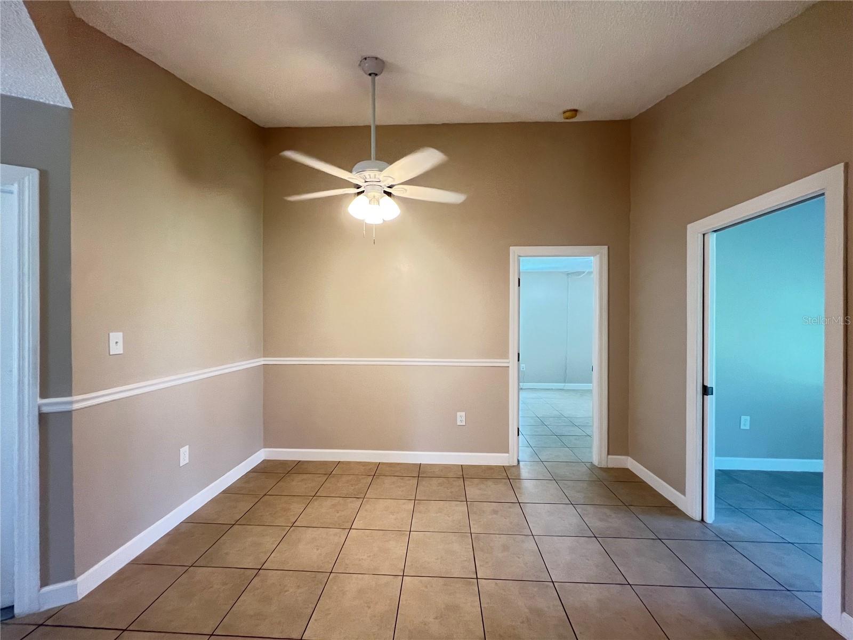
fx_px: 320
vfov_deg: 89.9
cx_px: 426
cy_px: 320
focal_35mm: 13
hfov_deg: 106.2
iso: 250
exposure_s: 1/60
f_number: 1.8
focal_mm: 1.57
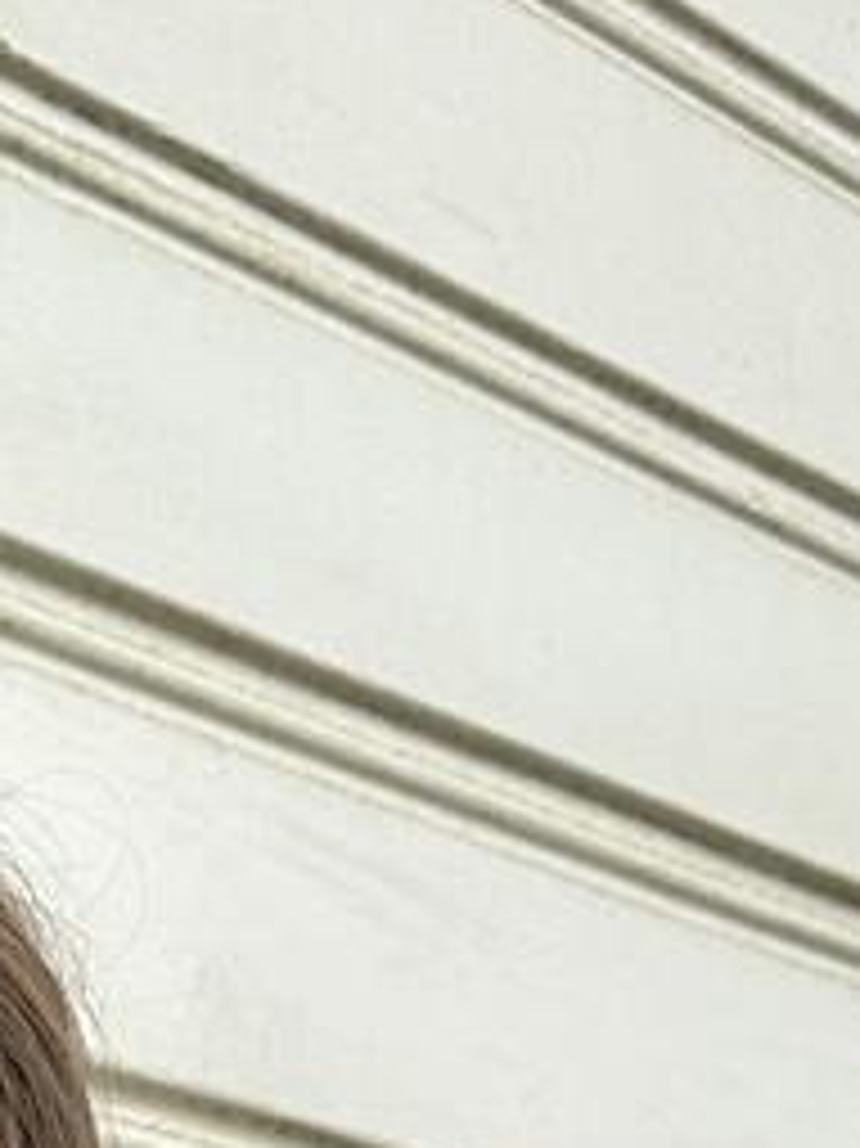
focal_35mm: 122
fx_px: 4045
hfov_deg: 11.6
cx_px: -419
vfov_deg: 14.0
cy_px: 2179
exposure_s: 1/903
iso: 80
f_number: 1.78
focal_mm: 6.86
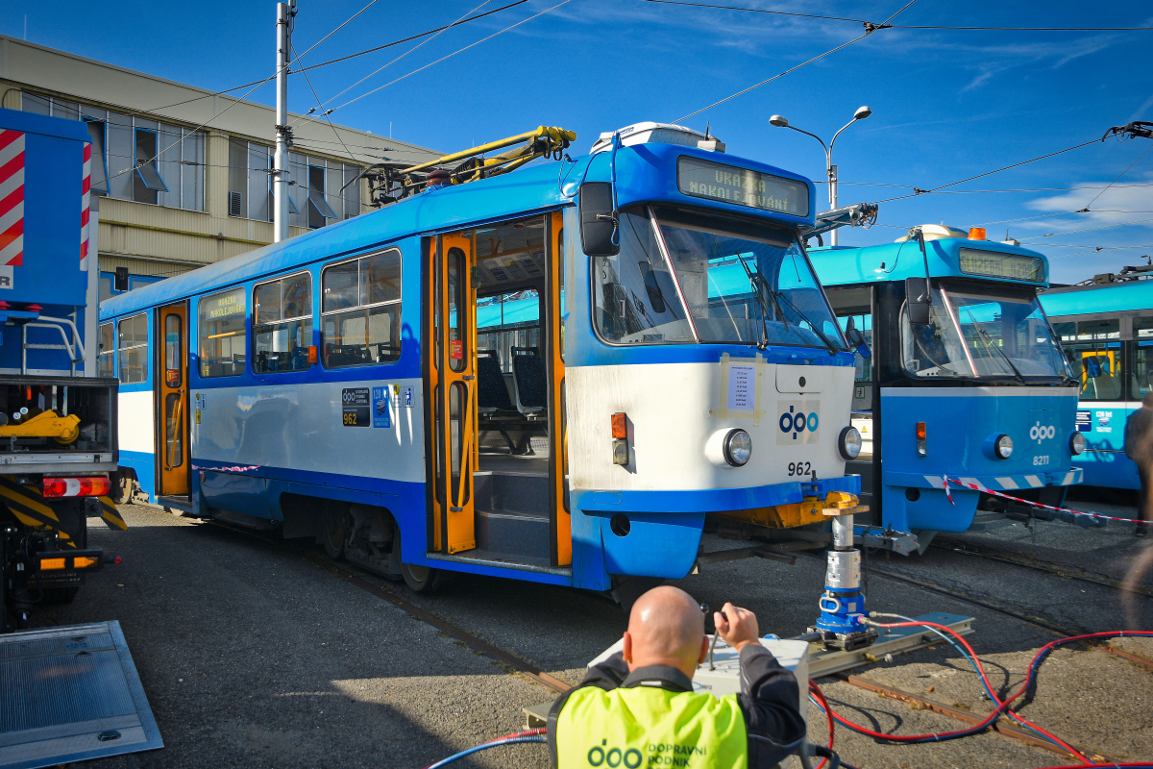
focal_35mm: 30
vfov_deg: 43.6
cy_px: 384
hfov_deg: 61.9
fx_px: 961
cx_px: 576
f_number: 4
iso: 100
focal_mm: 20
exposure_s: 1/800
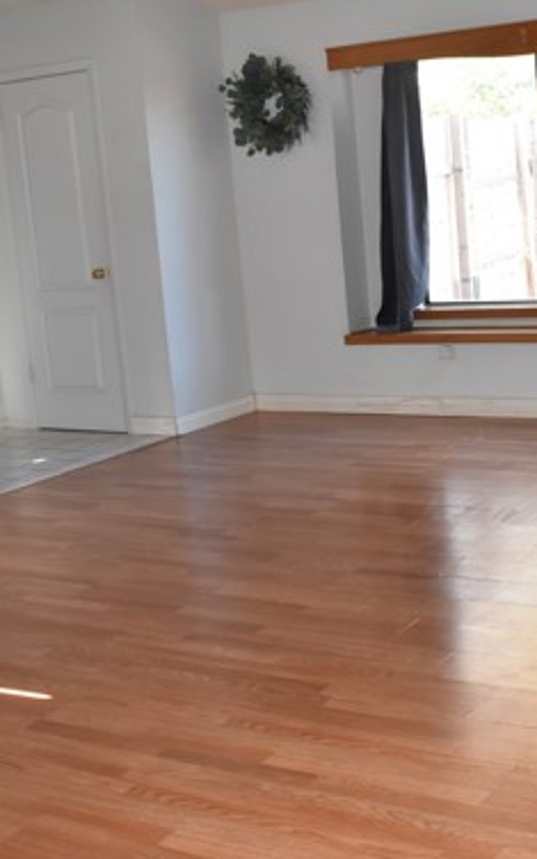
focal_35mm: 52
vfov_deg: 38.8
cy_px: 383
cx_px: 457
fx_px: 1218
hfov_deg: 24.3
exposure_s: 1/125
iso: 800
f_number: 5.6
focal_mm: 20
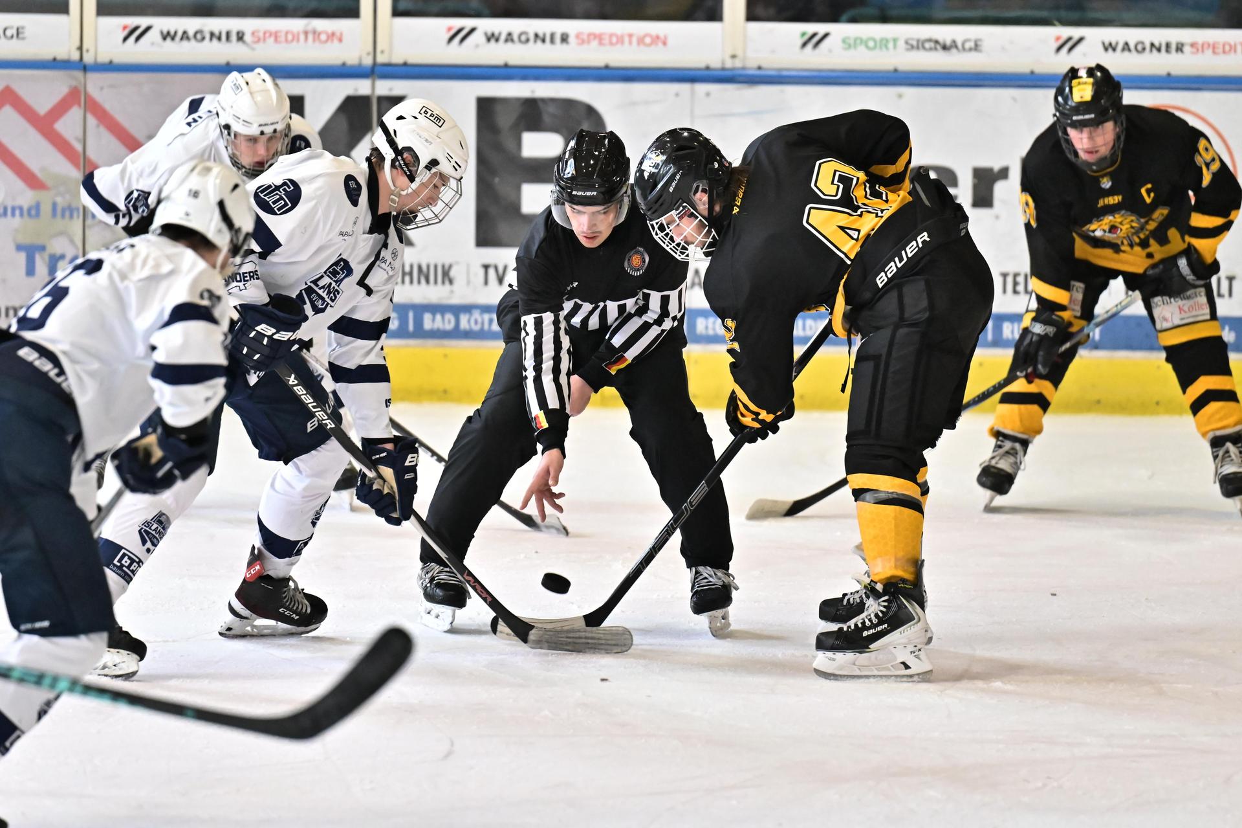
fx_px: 10347
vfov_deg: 4.6
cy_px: 414
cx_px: 621
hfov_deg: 6.9
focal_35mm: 300
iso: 3200
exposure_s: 1/800
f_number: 2.8
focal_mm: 200
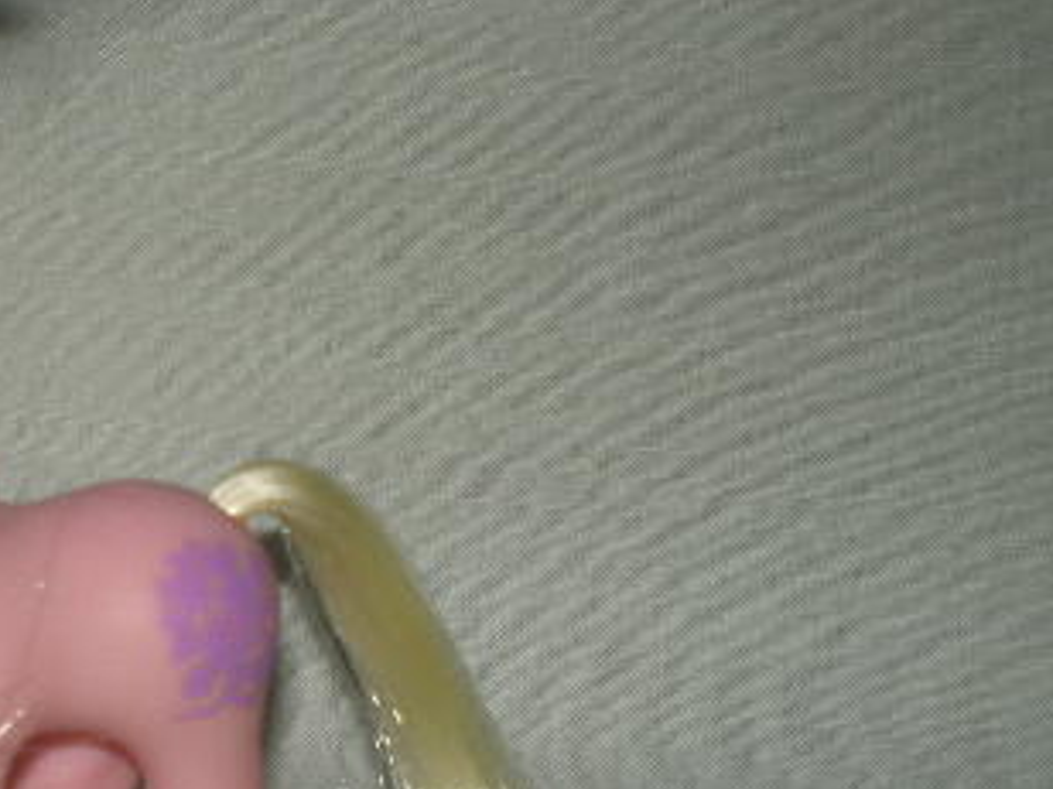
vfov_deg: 18.7
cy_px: 369
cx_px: 72
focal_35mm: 79
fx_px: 2403
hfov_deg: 23.9
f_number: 4.6
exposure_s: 1/30
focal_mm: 6.3
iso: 64
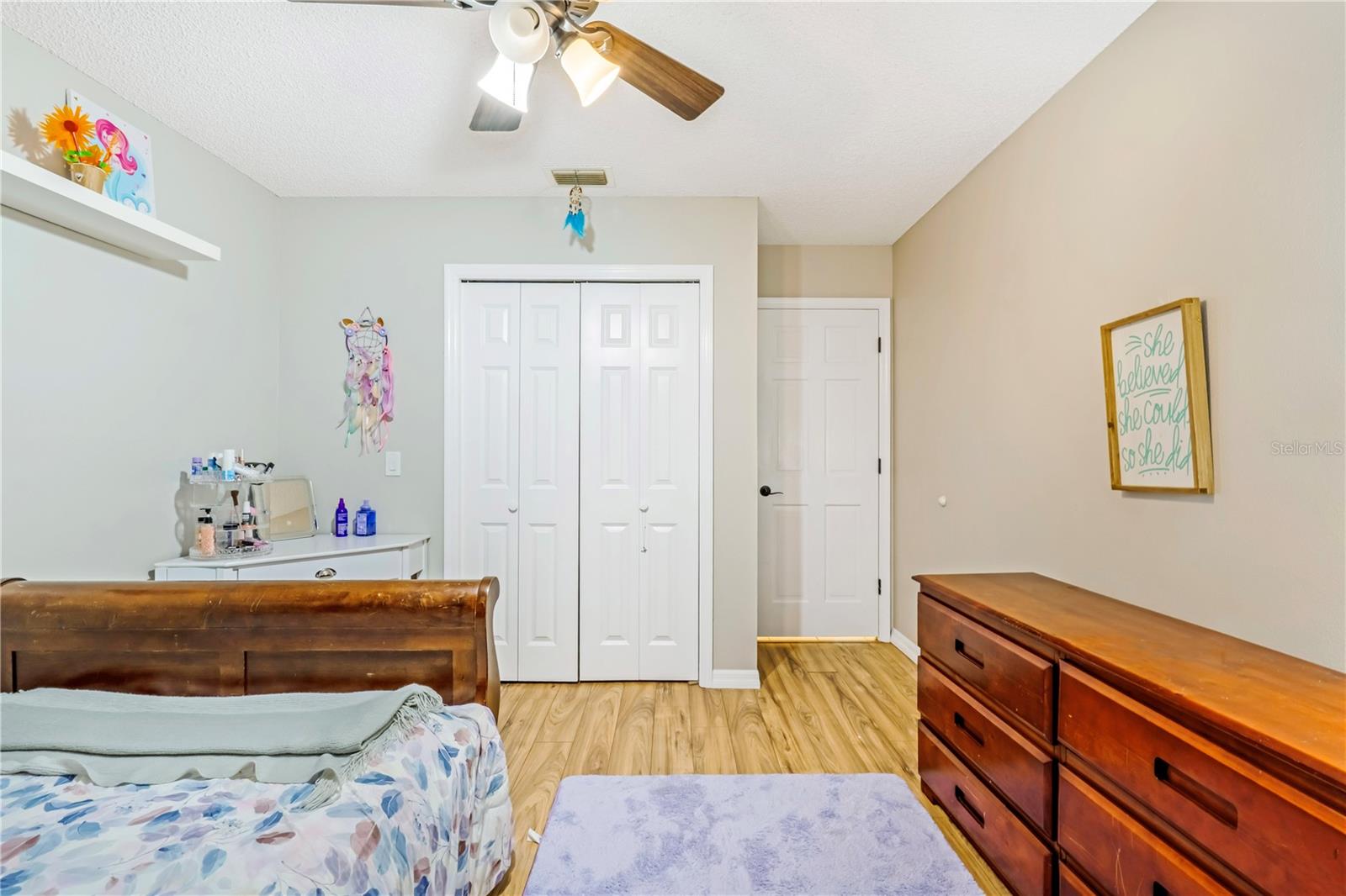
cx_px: 673
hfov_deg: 95.0
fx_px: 617
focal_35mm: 16
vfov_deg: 72.0
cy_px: 448
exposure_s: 1/100
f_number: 9
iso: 250
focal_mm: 11
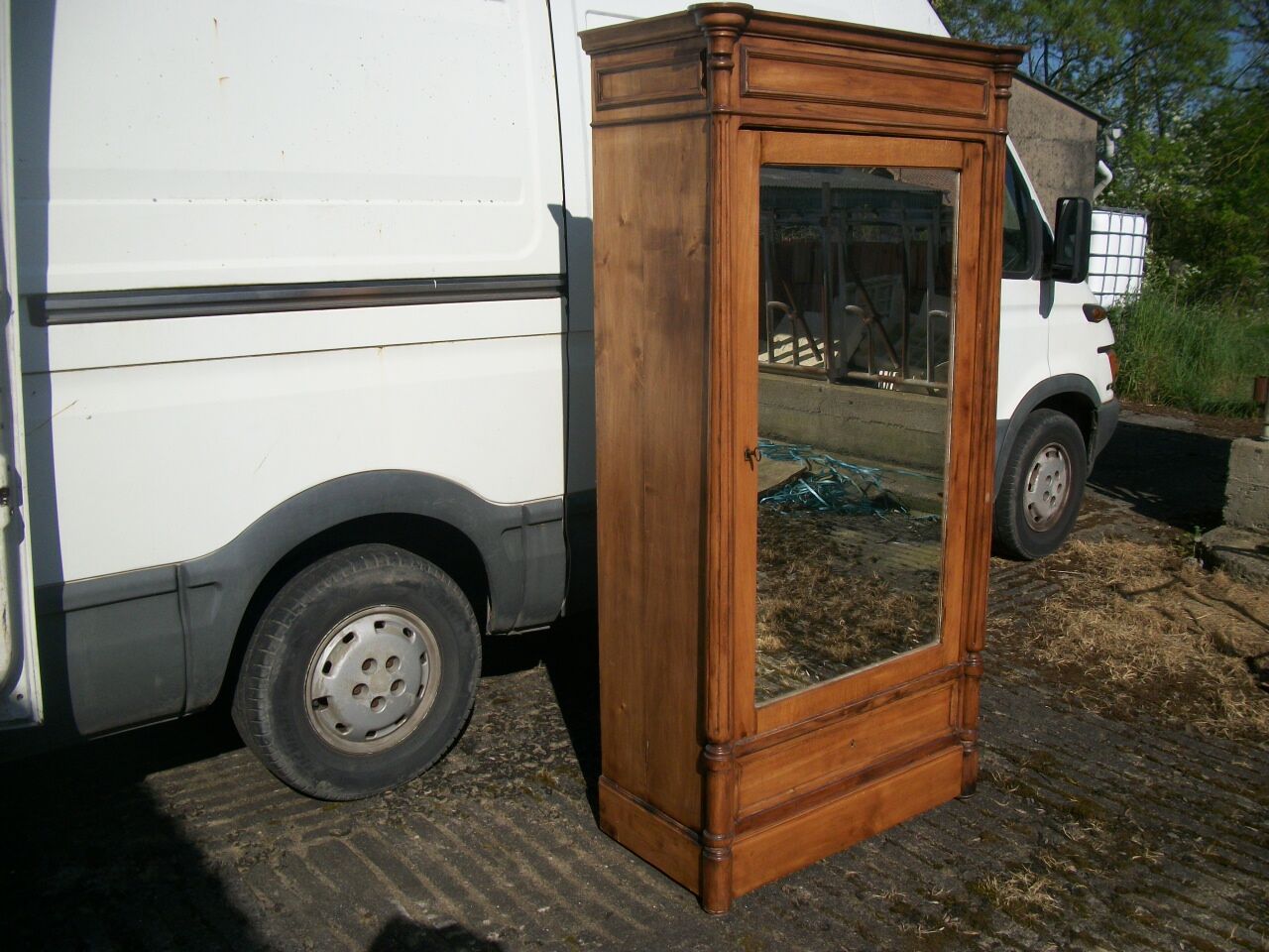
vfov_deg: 44.2
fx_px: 1173
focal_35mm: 32
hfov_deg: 56.8
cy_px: 476
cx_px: 634
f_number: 8.8
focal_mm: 5.7
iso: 80
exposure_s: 1/320
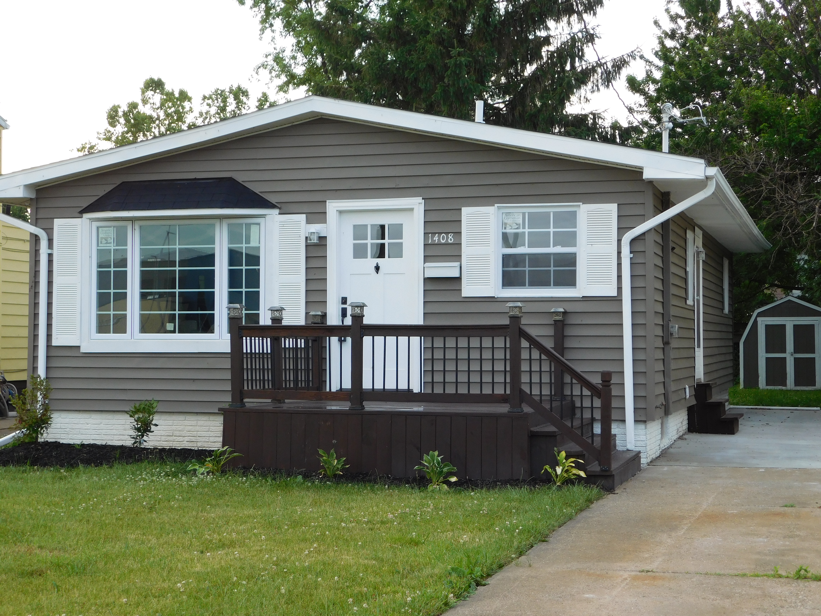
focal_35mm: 59
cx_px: 410
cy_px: 308
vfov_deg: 24.8
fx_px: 1399
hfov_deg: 32.7
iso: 125
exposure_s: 1/100
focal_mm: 10.4
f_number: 4
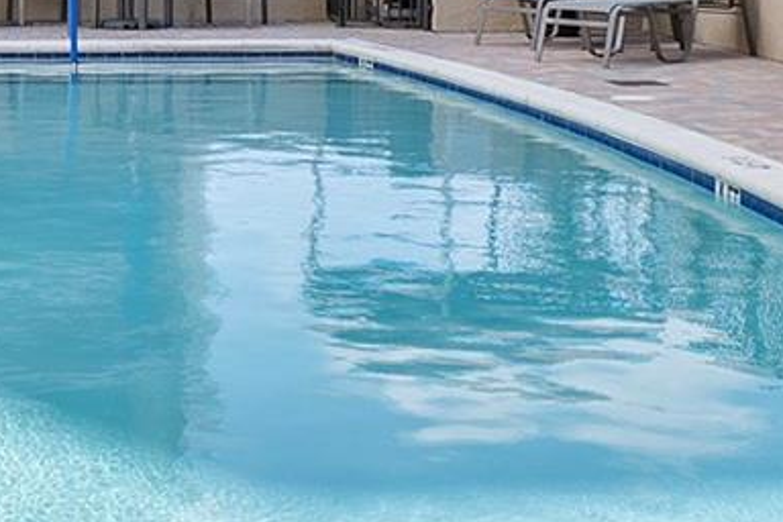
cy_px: -103
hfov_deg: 24.7
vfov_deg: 16.4
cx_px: 86
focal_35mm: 80
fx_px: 1740
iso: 160
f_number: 11
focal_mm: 10
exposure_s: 1/250
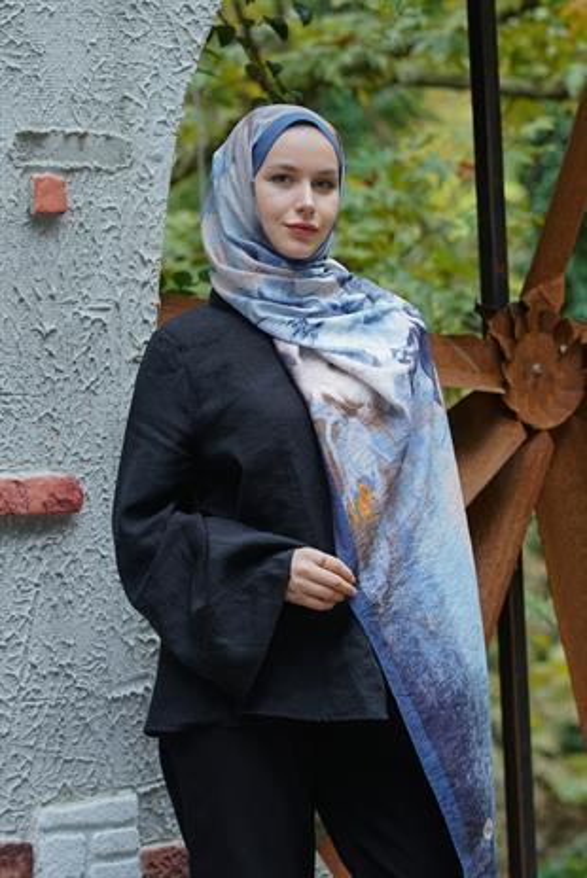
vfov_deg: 20.4
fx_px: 2442
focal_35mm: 100
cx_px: 294
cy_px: 439
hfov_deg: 13.7
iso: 400
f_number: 5
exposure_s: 1/100
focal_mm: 100
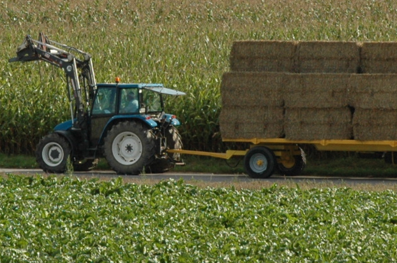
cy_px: 90
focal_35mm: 335
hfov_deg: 6.2
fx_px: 3689
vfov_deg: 4.1
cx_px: 179
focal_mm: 62
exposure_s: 1/500
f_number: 9
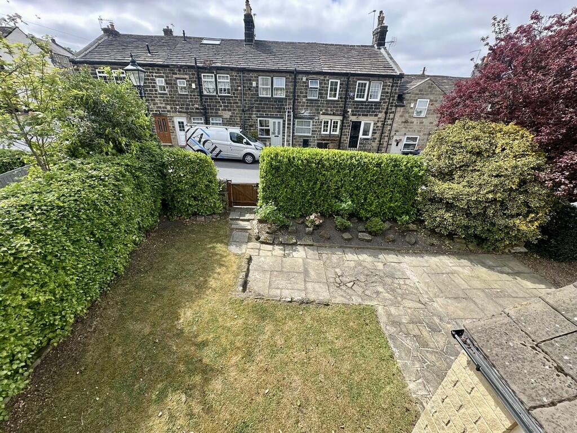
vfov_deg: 85.7
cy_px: 216
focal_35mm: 14
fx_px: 233
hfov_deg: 102.1
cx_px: 288
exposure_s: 1/606
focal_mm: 2.22
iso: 40
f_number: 2.2
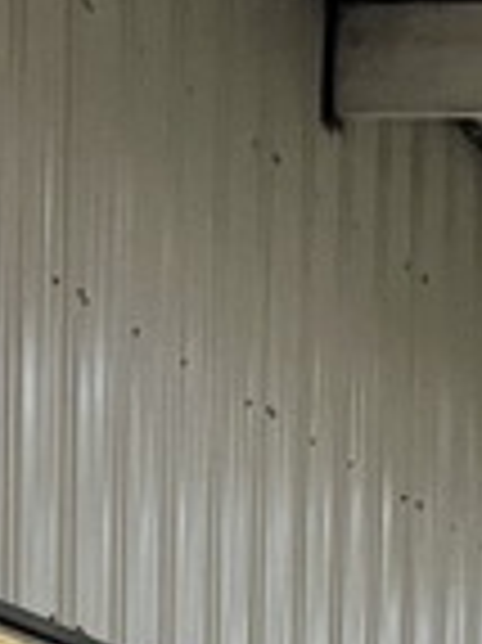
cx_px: -18
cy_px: 1635
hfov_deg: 7.9
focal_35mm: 186
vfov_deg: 9.3
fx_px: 3458
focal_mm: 5.7
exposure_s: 1/30
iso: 640
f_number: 1.5
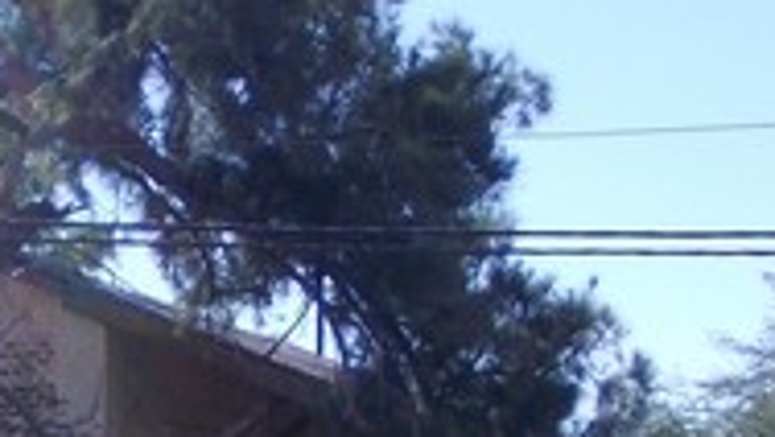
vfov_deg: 9.3
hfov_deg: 16.6
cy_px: 812
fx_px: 2550
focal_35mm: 124
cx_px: -132
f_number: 5.4
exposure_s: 1/250
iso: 80
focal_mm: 4
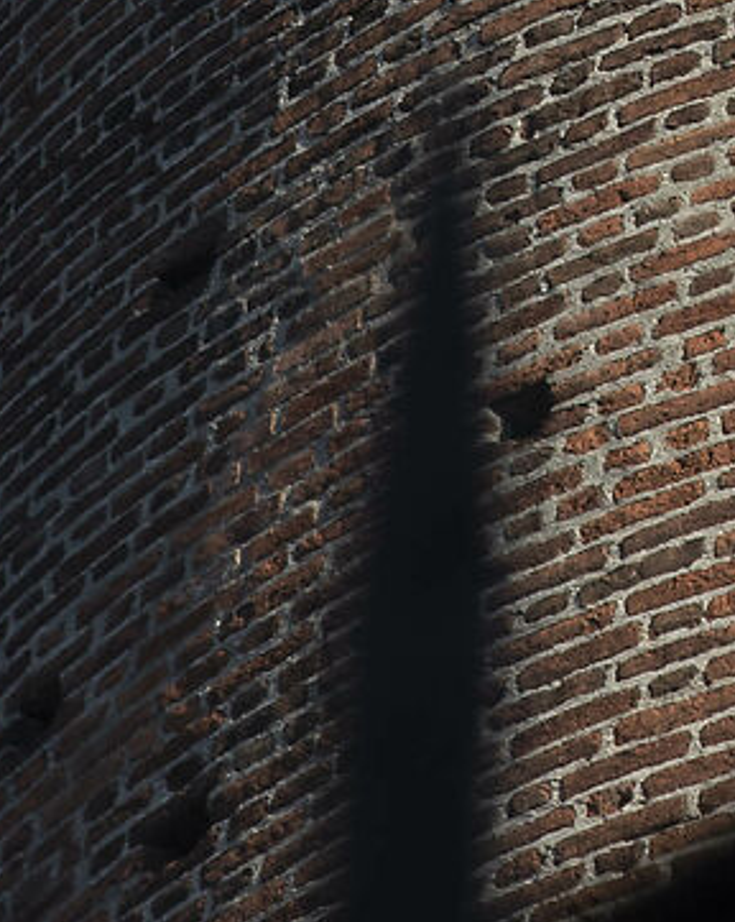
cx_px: 1475
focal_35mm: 575
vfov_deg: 3.3
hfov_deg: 2.7
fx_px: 15662
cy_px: -1162
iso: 280
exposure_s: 1/500
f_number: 8
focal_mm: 92
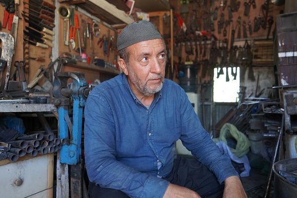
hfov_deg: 65.5
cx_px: 148
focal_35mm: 28
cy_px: 99
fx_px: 231
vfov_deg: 46.4
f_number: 4
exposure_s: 1/160
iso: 1250
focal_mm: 28
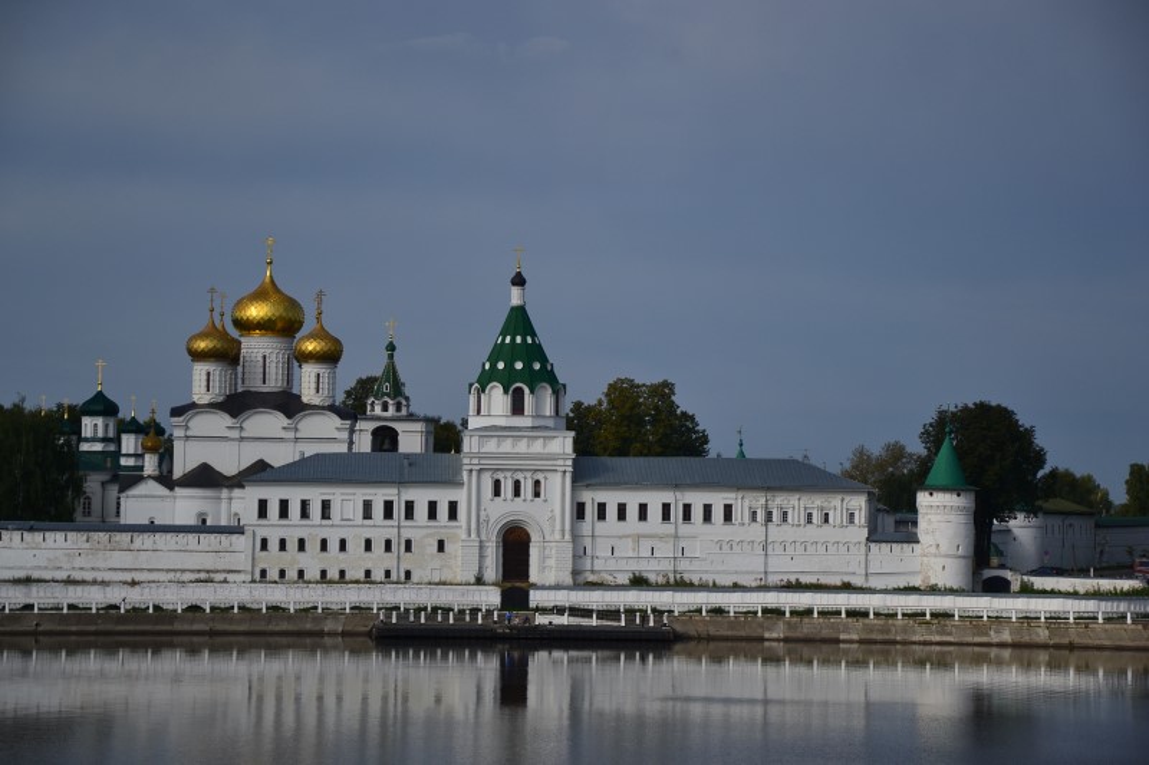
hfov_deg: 16.1
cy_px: 382
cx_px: 574
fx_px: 4068
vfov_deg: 10.7
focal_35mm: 128
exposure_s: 1/500
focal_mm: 85
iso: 200
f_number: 5.6
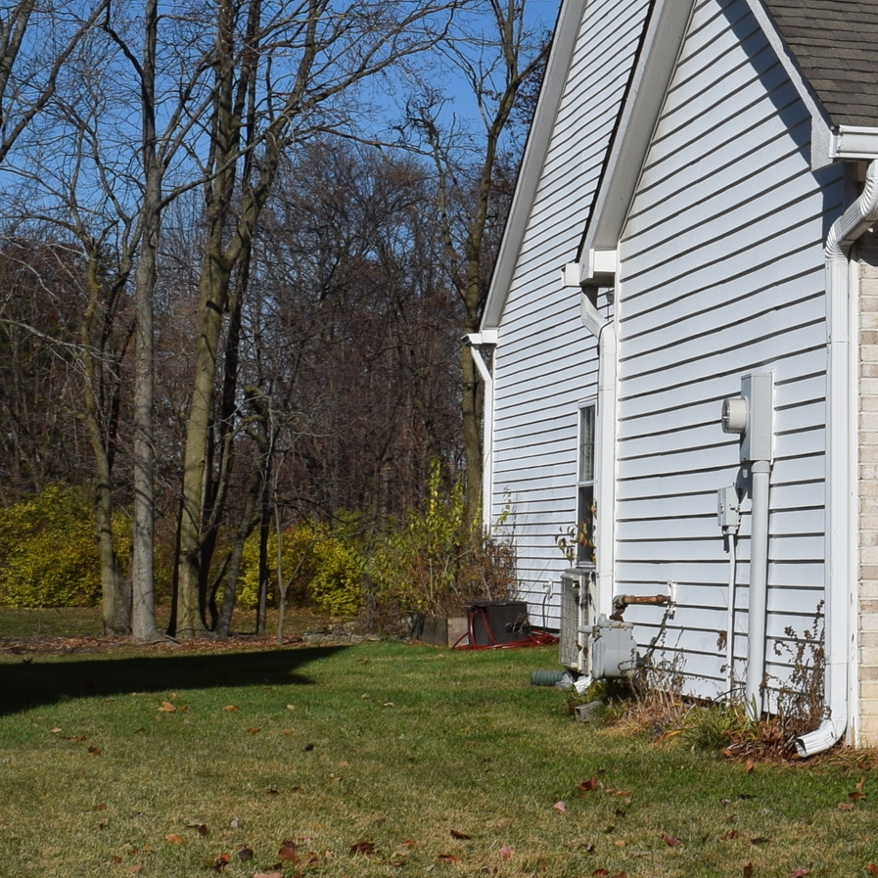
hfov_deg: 16.1
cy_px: 194
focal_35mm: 100
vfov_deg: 17.2
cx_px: 1254
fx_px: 2883
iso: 200
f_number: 13
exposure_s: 1/640
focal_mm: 23
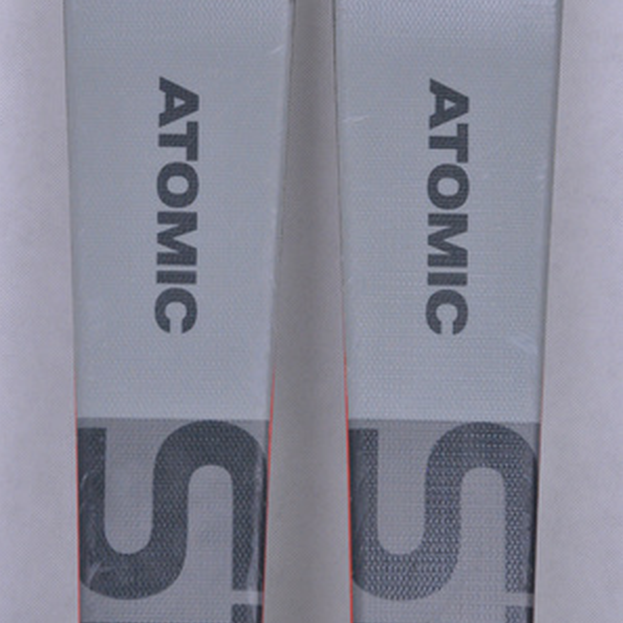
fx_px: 4126
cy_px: 231
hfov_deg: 8.6
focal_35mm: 203
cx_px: 312
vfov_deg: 8.6
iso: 3200
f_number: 8
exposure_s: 1/125
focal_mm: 105
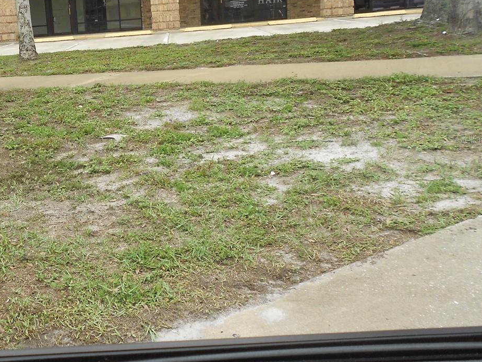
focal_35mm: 45
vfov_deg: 32.1
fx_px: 627
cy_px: 139
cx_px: 88
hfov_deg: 40.2
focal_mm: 4.6
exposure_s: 1/500
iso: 80
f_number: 3.2
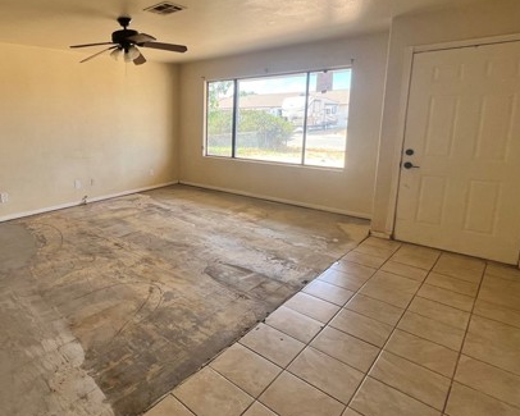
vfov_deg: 67.5
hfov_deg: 74.0
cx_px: 123
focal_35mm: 20
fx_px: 308
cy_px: 166
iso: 32
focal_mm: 1.57
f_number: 1.8
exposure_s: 1/115
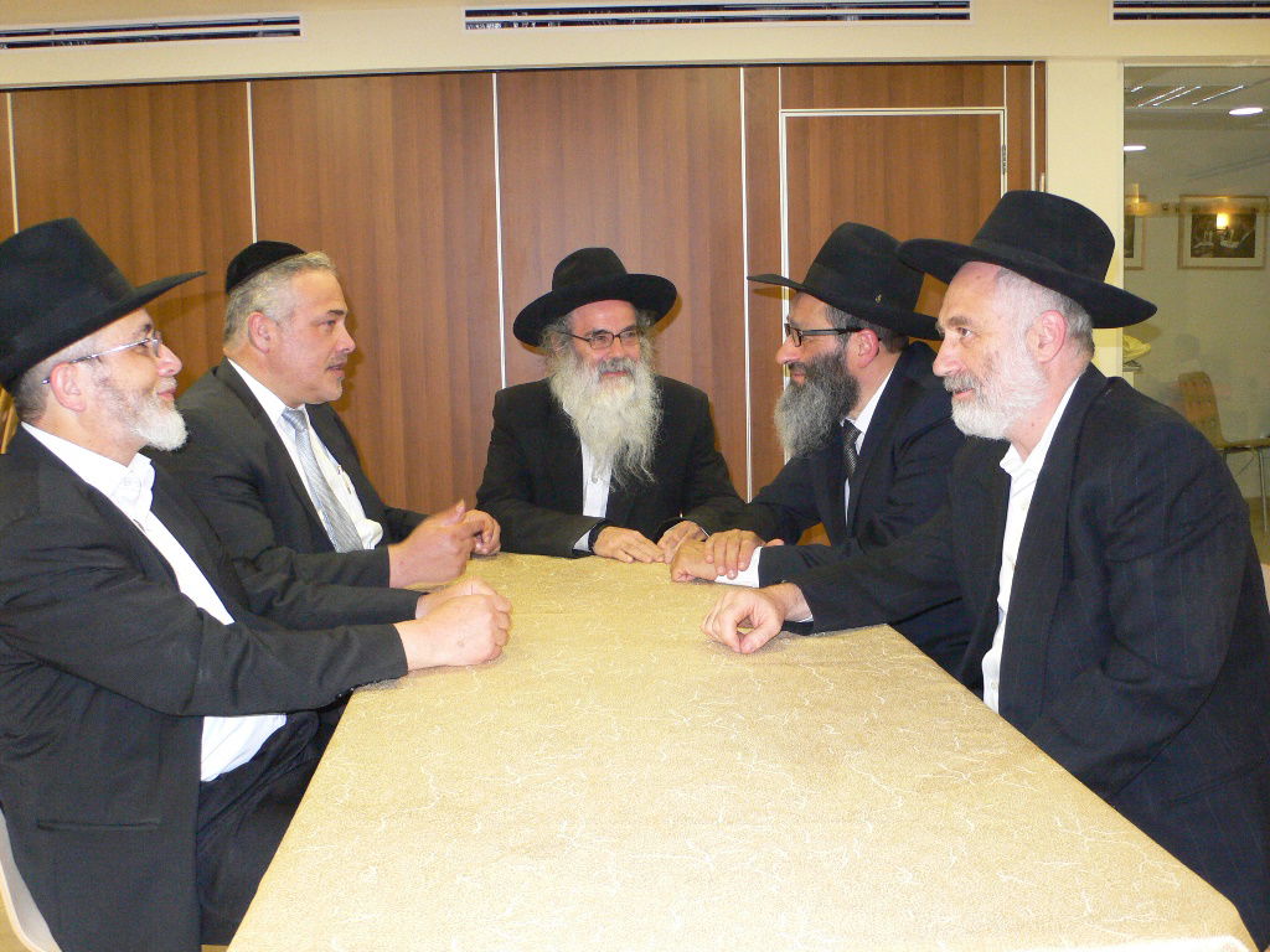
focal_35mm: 34
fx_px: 1247
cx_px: 635
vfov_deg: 41.8
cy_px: 476
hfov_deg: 54.0
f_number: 2.8
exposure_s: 1/30
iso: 200
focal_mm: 6.3
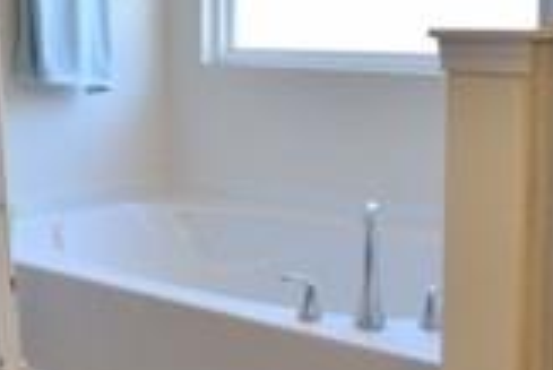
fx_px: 907
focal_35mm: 59
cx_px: 119
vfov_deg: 22.6
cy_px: 59
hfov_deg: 33.0
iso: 400
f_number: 5
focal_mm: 10
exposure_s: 1/100
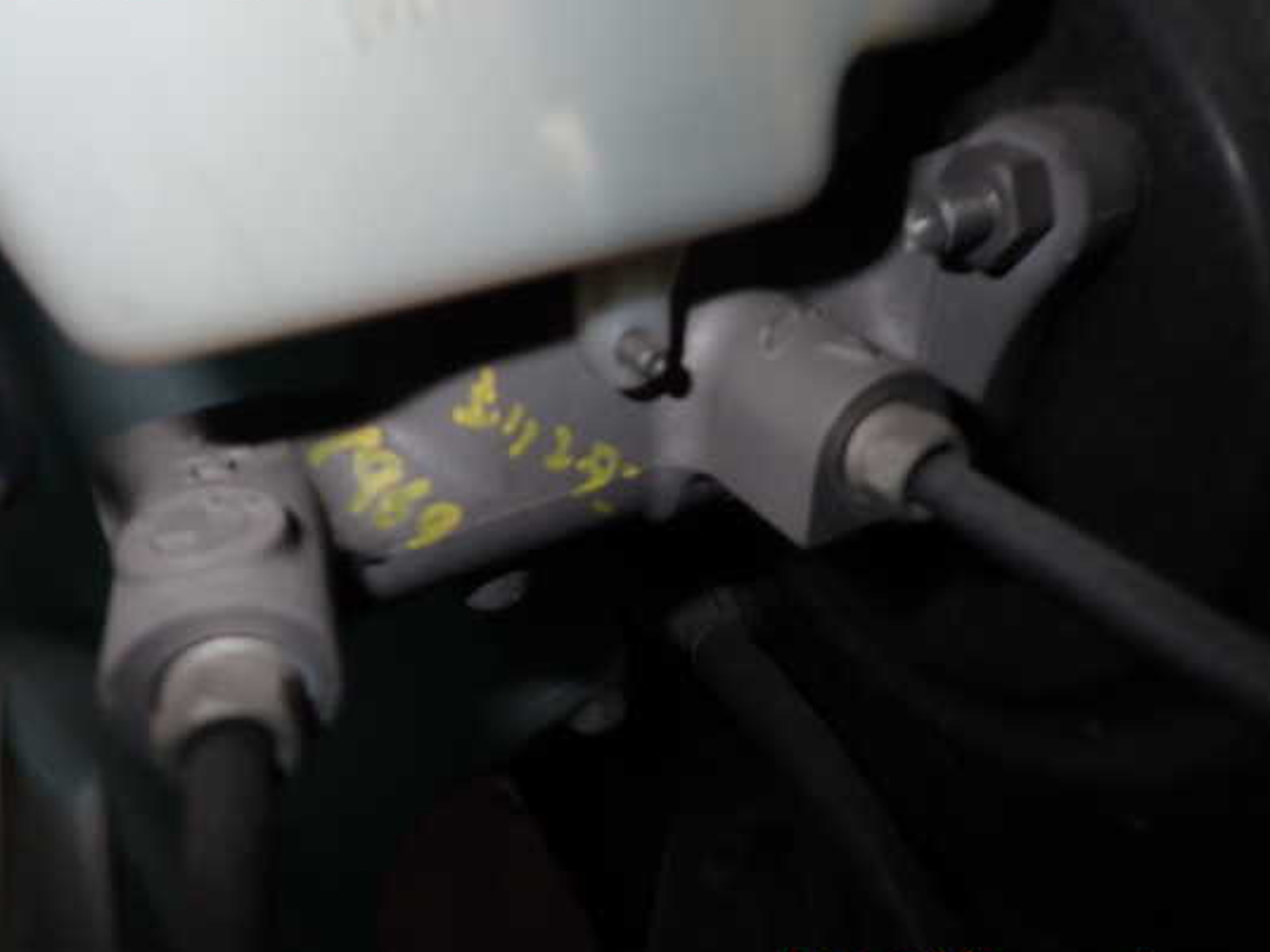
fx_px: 1027
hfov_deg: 63.4
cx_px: 614
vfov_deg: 49.7
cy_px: 476
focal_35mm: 28
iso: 200
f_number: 5.6
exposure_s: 1/30
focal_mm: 4.5
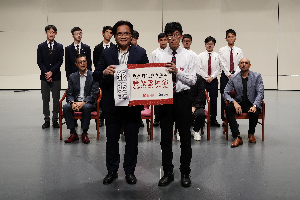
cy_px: 100
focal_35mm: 38
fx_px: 312
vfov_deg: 35.5
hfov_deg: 51.3
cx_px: 150
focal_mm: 25
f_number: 7.1
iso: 400
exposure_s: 1/40
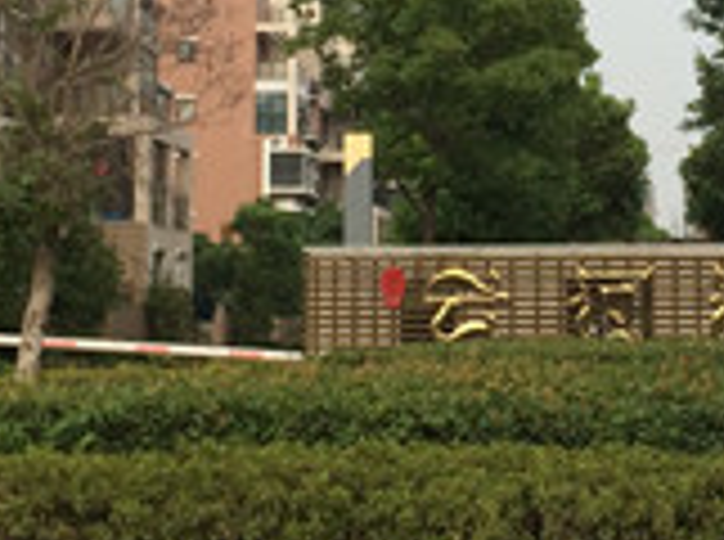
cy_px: 135
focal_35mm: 127
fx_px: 2650
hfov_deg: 15.4
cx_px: 598
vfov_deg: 11.6
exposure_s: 1/1866
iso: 40
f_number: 2.2
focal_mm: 4.12
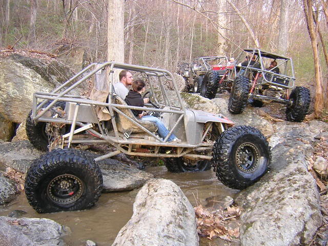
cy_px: 123
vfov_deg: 39.7
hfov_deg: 51.4
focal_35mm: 36
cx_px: 164
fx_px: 341
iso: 100
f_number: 2.6
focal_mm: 4.7
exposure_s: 1/29.9
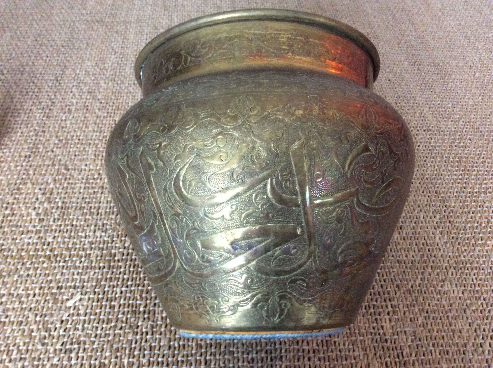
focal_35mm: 32
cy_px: 184
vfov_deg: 44.1
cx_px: 246
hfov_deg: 56.9
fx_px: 455
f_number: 2.4
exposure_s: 1/25
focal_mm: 3.3
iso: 320
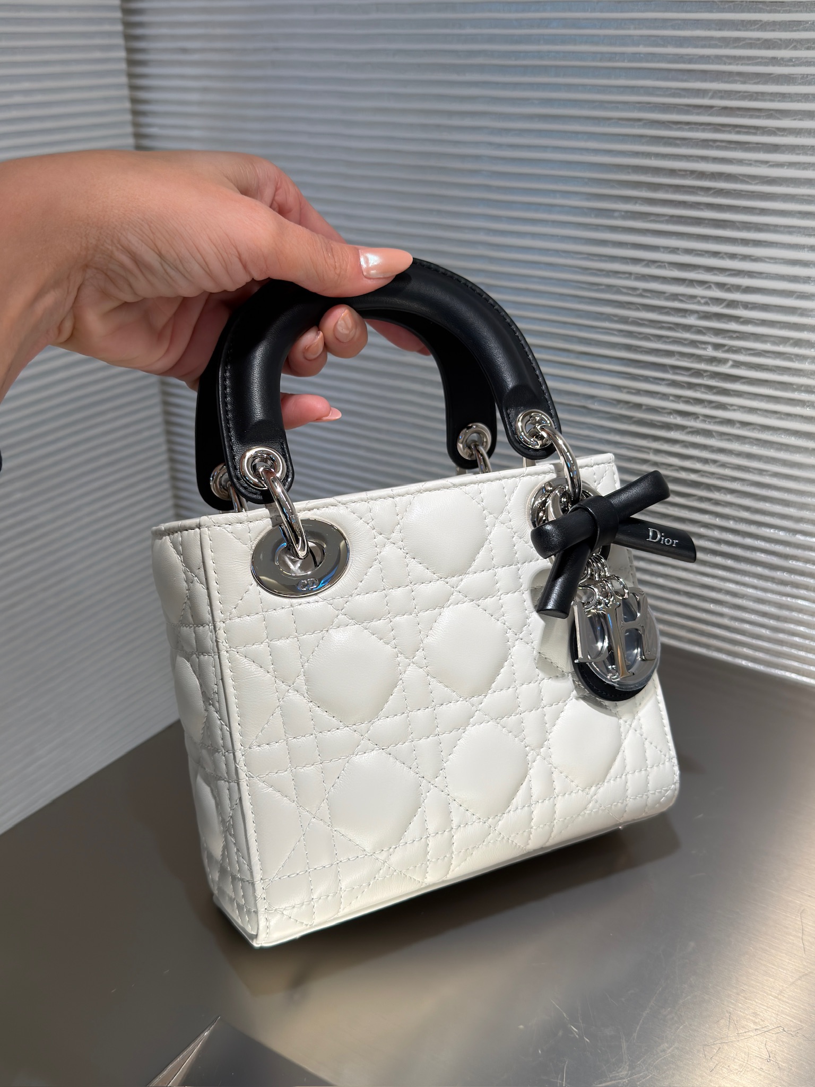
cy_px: 544
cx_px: 408
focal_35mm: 35
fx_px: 1099
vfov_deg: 52.6
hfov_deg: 40.7
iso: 64
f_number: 1.78
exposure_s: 1/314
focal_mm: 6.76
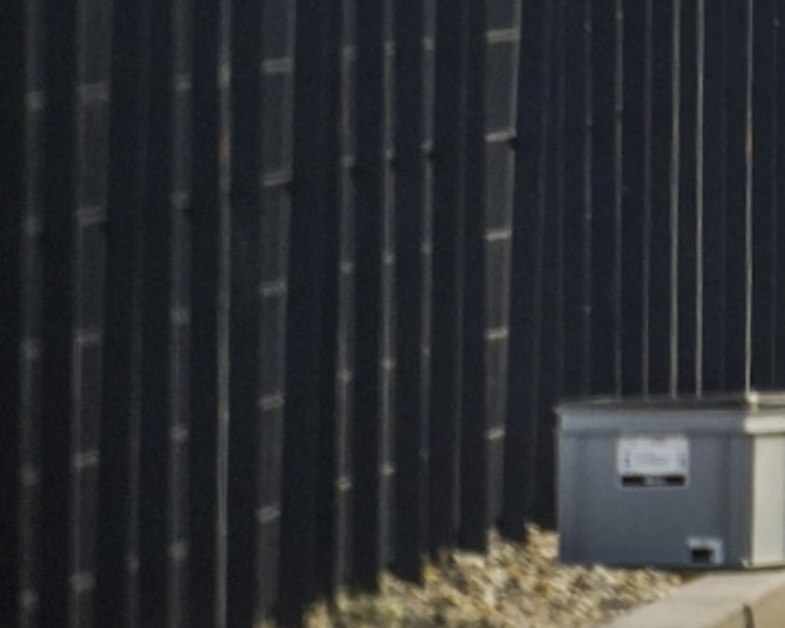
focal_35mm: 2994
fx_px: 69578
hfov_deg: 0.6
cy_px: -482
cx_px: 1285
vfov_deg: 0.5
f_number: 6.3
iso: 800
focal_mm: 600
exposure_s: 1/2500
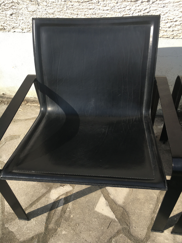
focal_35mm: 29
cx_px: 91
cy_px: 122
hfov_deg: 48.2
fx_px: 203
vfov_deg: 61.7
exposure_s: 1/916
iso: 25
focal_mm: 4.15
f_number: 2.2
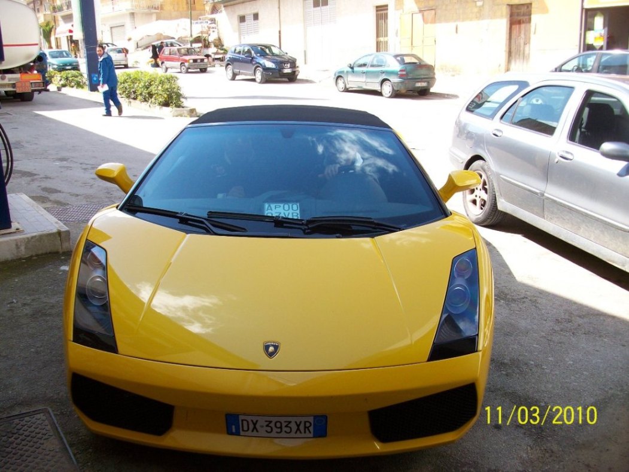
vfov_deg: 41.8
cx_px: 314
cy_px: 236
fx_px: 618
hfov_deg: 53.9
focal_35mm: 34
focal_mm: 5.7
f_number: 2.8
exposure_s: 1/359
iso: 80
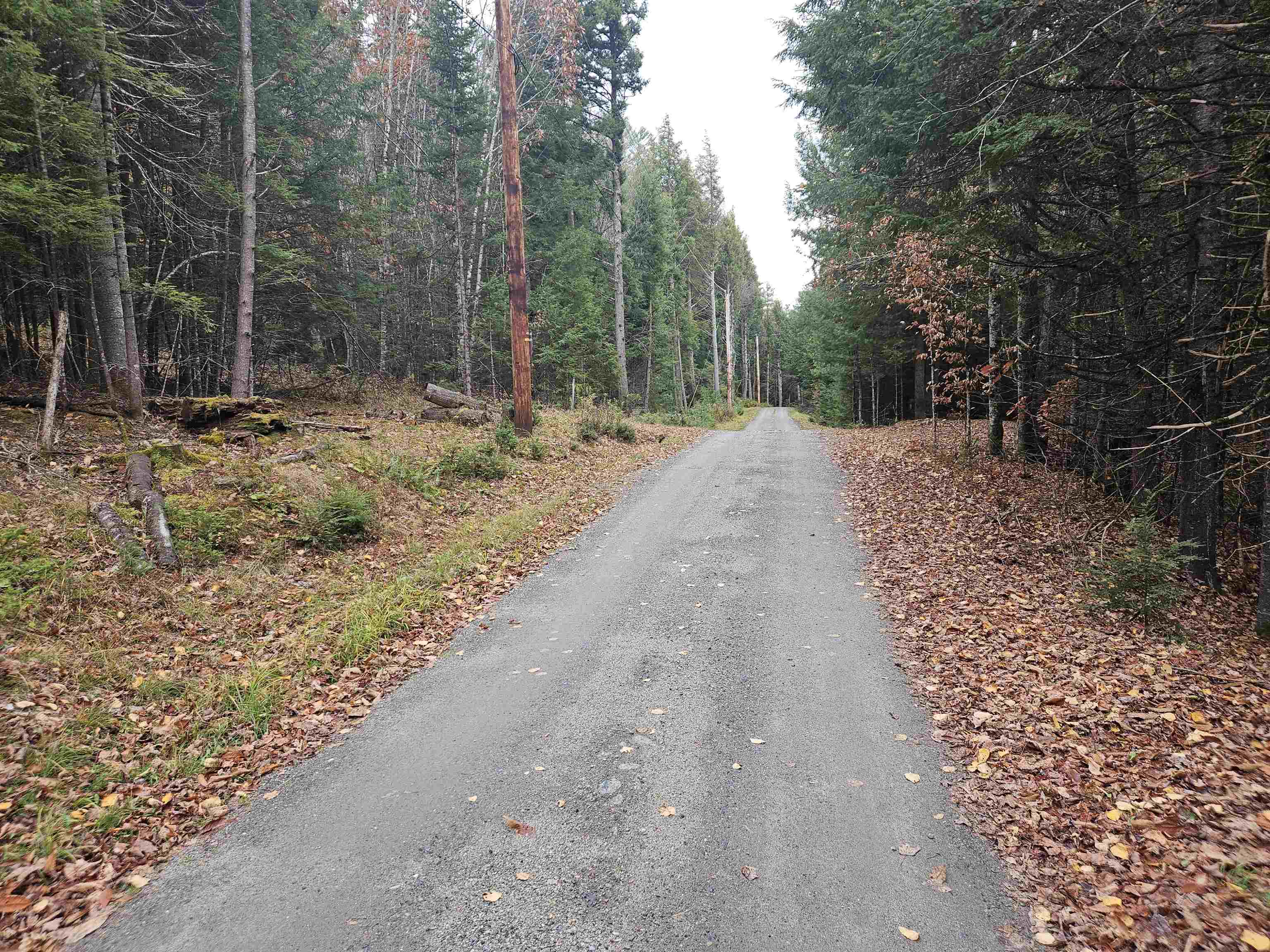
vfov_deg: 58.9
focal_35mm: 23
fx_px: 844
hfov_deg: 73.9
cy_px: 476
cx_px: 635
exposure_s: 1/60
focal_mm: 5.4
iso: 32
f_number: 1.8
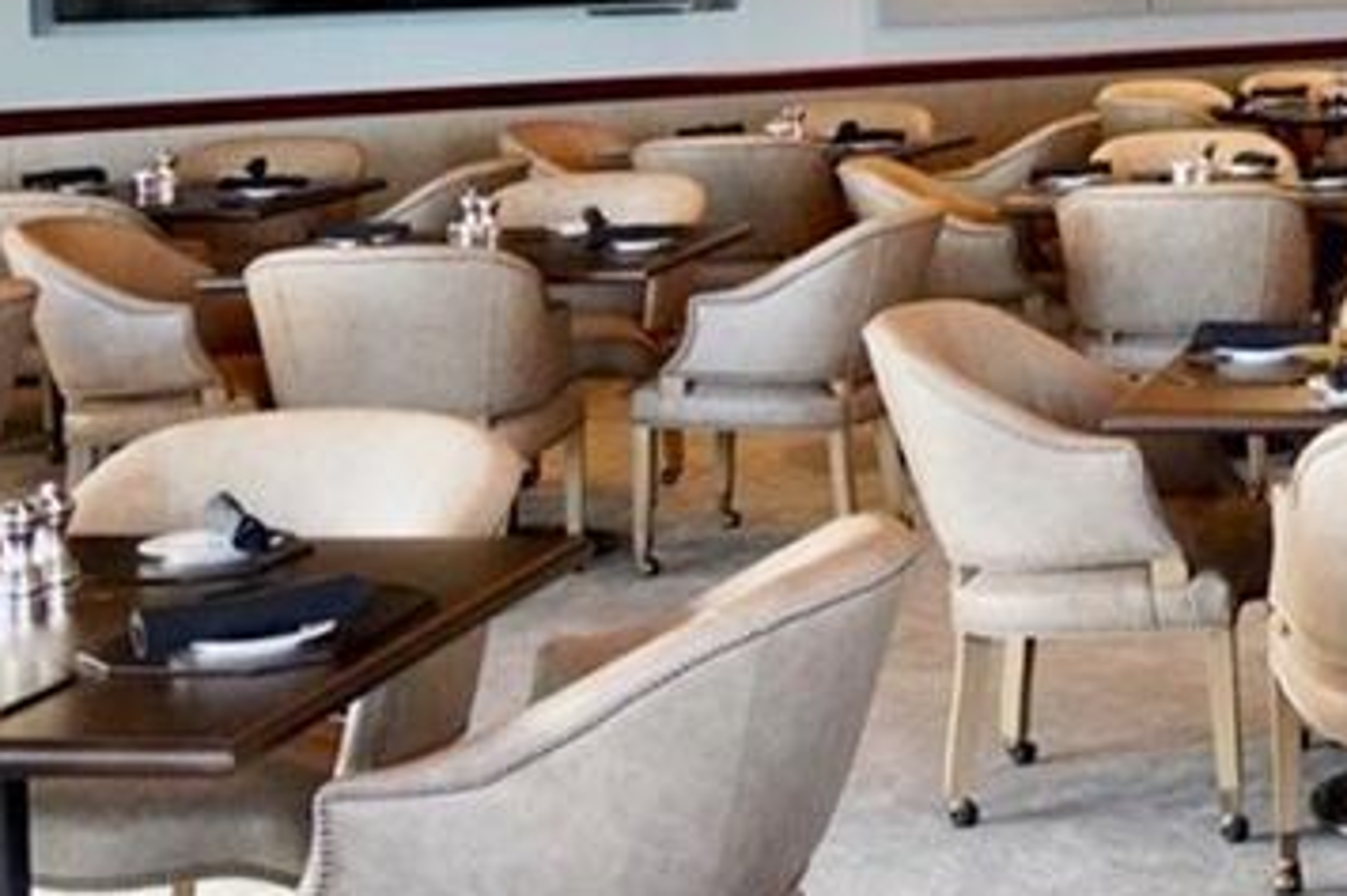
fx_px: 3029
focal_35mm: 81
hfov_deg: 23.3
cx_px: 1536
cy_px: -15
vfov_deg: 16.5
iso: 6400
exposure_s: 1/160
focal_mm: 18
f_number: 4
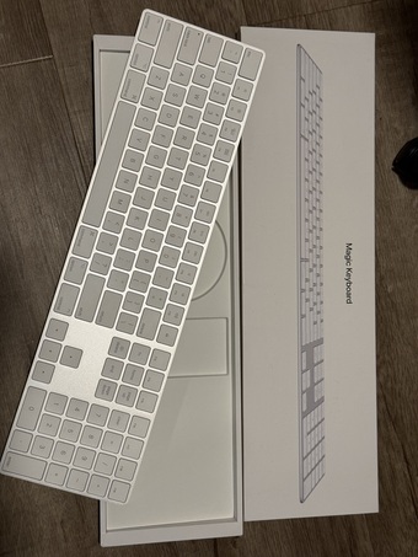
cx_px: 209
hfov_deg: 30.3
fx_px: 772
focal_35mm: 48
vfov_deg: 39.6
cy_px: 278
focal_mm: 6.76
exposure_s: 1/60
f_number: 1.78
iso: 125
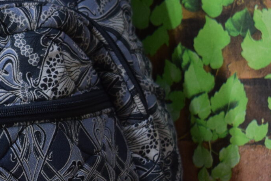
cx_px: -73
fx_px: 926
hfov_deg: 15.9
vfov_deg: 11.1
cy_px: 86
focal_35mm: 123
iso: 720
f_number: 4
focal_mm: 22
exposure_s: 1/60
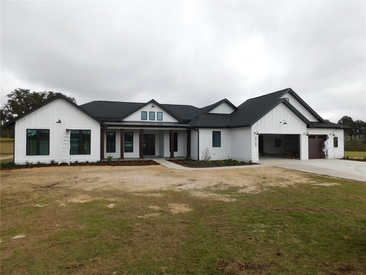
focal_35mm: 23
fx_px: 243
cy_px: 138
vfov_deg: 58.9
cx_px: 183
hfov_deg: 73.9
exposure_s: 1/800
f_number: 3
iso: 125
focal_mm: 4
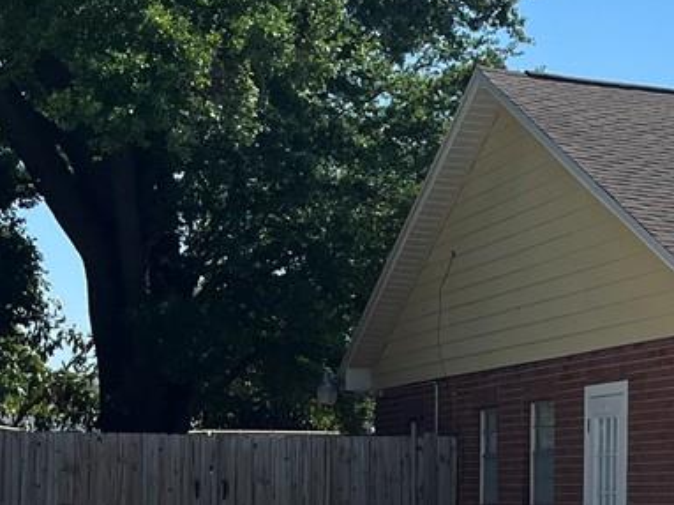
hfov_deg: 16.3
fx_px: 2121
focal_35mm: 109
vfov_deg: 13.4
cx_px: 1043
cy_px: 471
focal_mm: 5.1
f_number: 1.6
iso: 50
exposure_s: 1/5556
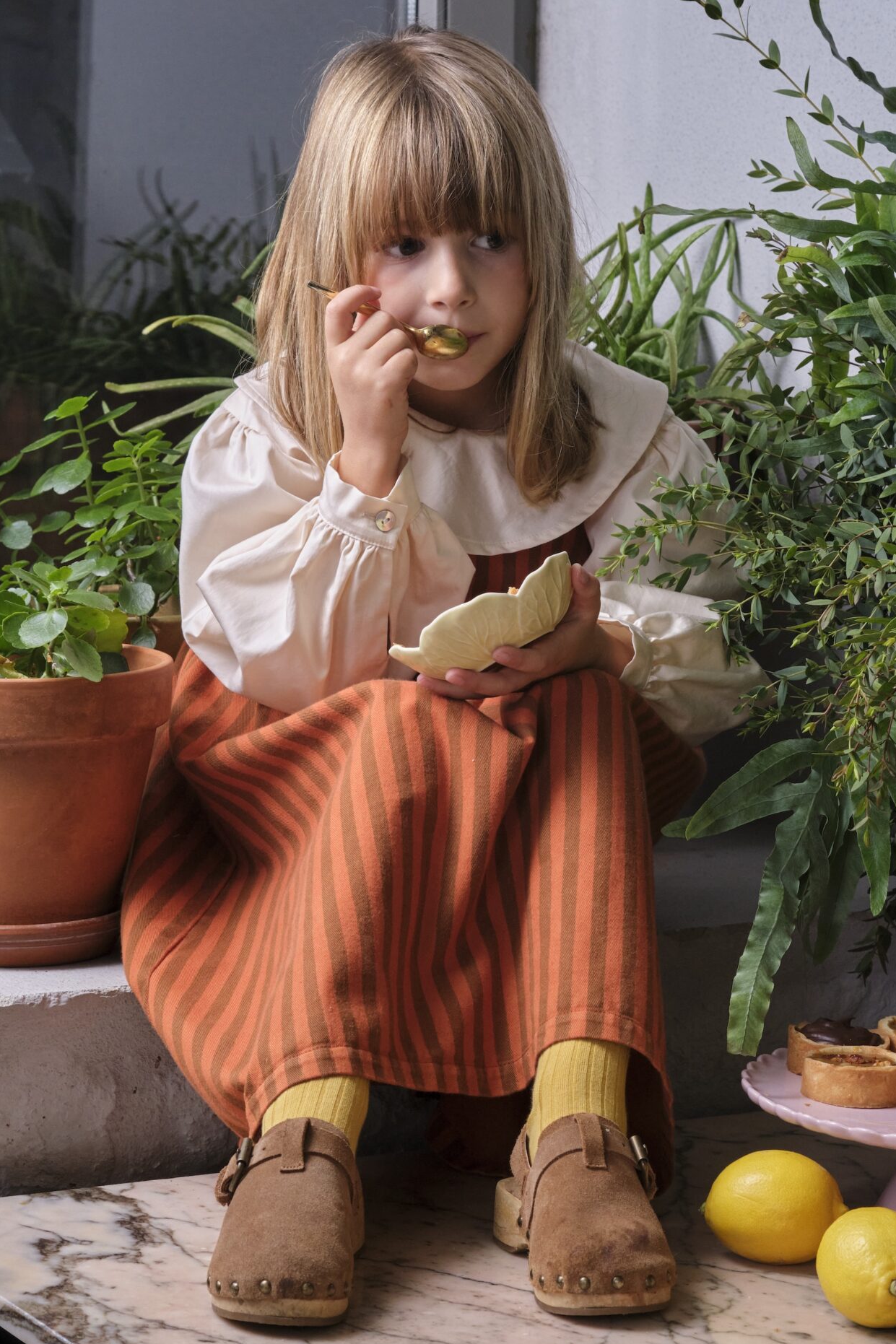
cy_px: 669
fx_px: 3696
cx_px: 480
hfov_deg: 13.8
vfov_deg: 20.6
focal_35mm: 99
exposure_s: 1/125
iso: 1250
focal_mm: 60
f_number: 8
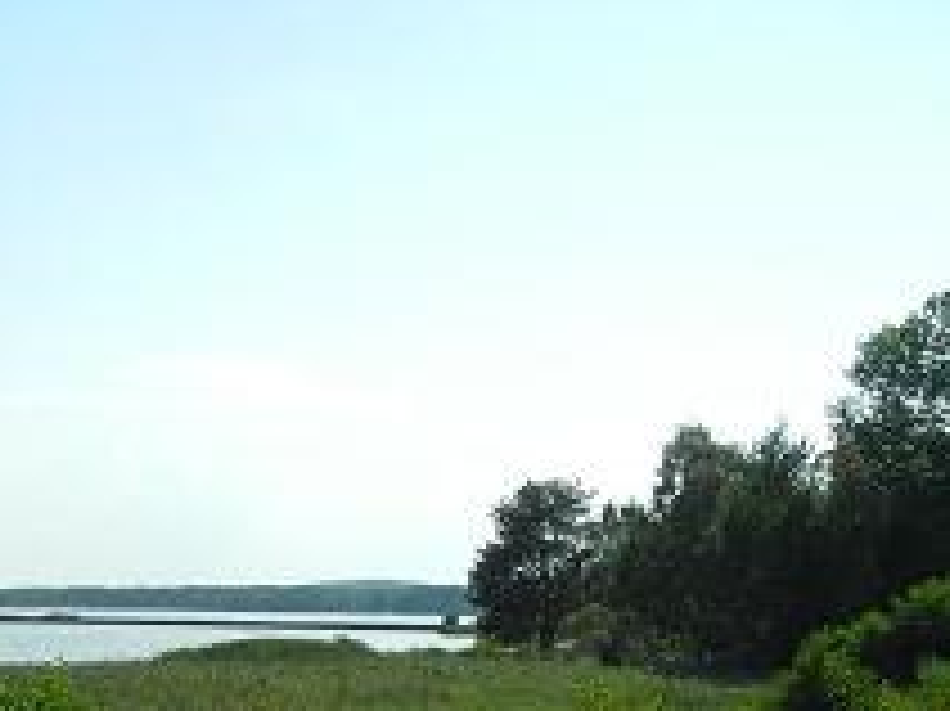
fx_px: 1865
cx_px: -149
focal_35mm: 68
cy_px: 711
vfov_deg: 20.9
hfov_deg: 25.9
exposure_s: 1/800
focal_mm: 6
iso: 100
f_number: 4.5
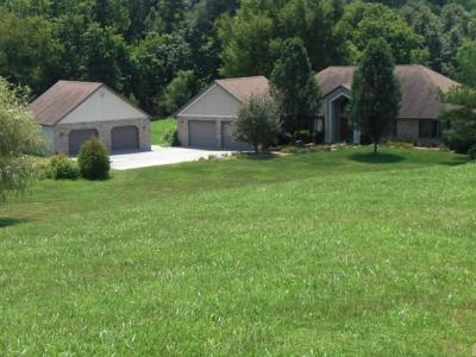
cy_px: 178
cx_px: 238
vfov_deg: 23.3
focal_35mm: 63
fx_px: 866
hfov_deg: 30.7
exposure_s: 1/500
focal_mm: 10.4
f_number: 4
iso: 64
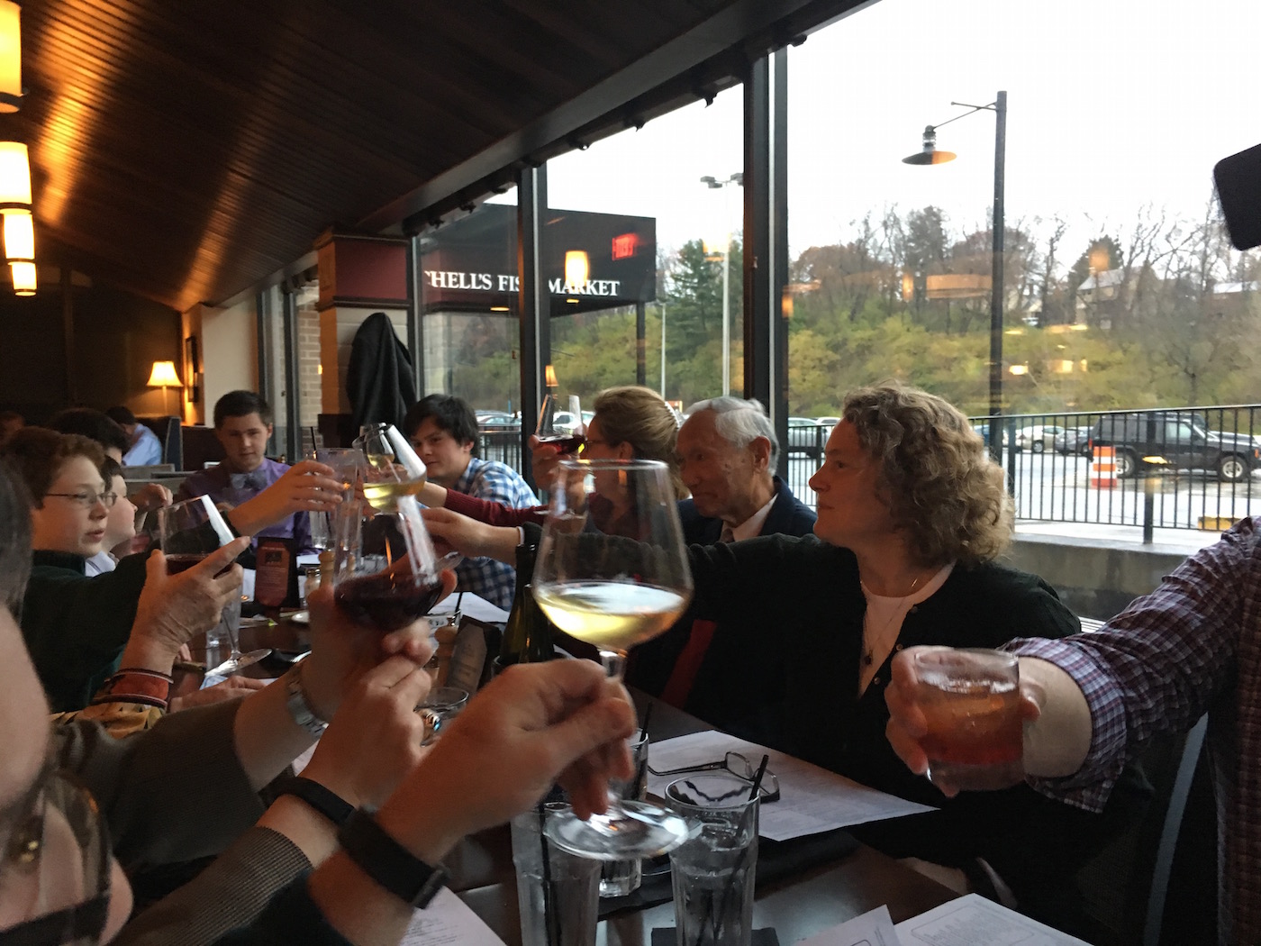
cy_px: 473
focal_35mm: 29
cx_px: 630
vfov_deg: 48.2
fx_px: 1056
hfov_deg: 61.7
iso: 200
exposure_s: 1/17
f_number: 2.2
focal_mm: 4.15
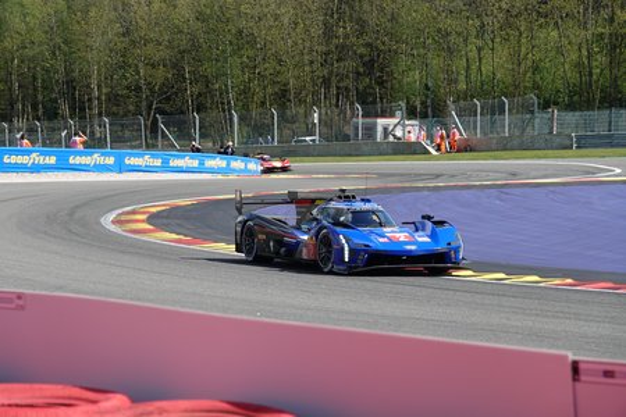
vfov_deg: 9.9
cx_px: 313
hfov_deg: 14.8
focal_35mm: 139
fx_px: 2417
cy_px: 208
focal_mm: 51.14
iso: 125
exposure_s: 1/1000
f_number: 4
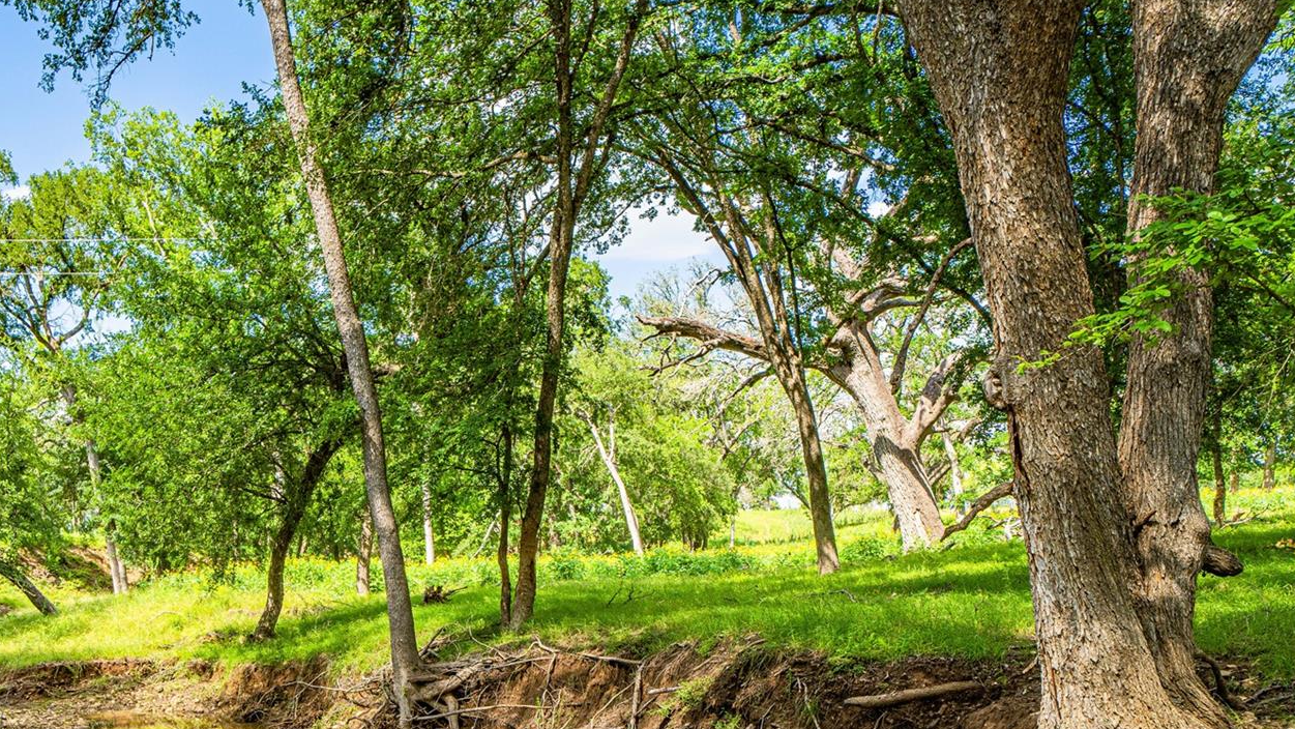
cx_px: 411
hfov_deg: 54.0
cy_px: 647
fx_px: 1236
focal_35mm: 36
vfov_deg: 31.4
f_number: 7.1
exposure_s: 1/100
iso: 100
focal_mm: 21
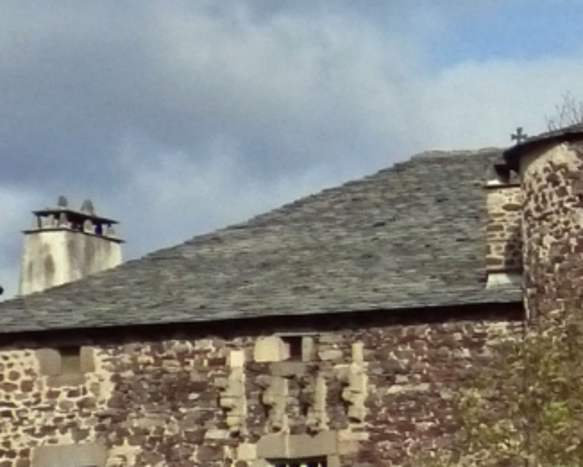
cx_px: 1429
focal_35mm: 201
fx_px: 3469
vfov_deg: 7.7
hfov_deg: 8.7
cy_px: 326
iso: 250
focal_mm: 7.4
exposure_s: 1/1600
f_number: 4
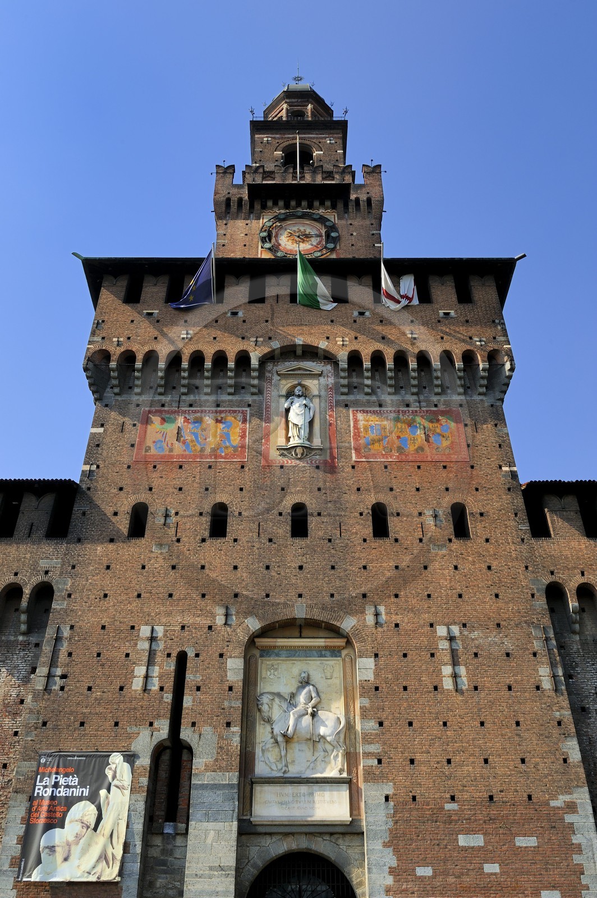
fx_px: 723
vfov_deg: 63.7
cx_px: 298
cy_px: 449
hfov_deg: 44.9
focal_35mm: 29
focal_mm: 29
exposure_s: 1/200
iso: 200
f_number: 11
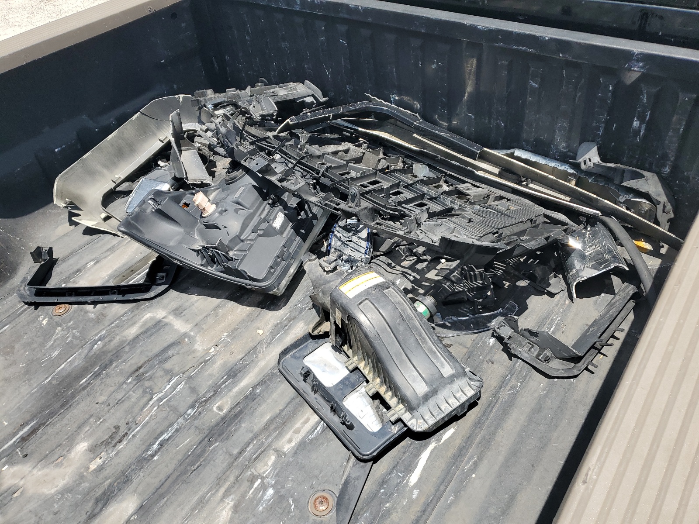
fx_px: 525
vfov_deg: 53.1
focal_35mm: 26
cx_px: 350
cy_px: 262
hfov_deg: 67.3
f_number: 1.5
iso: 50
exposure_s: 1/2000
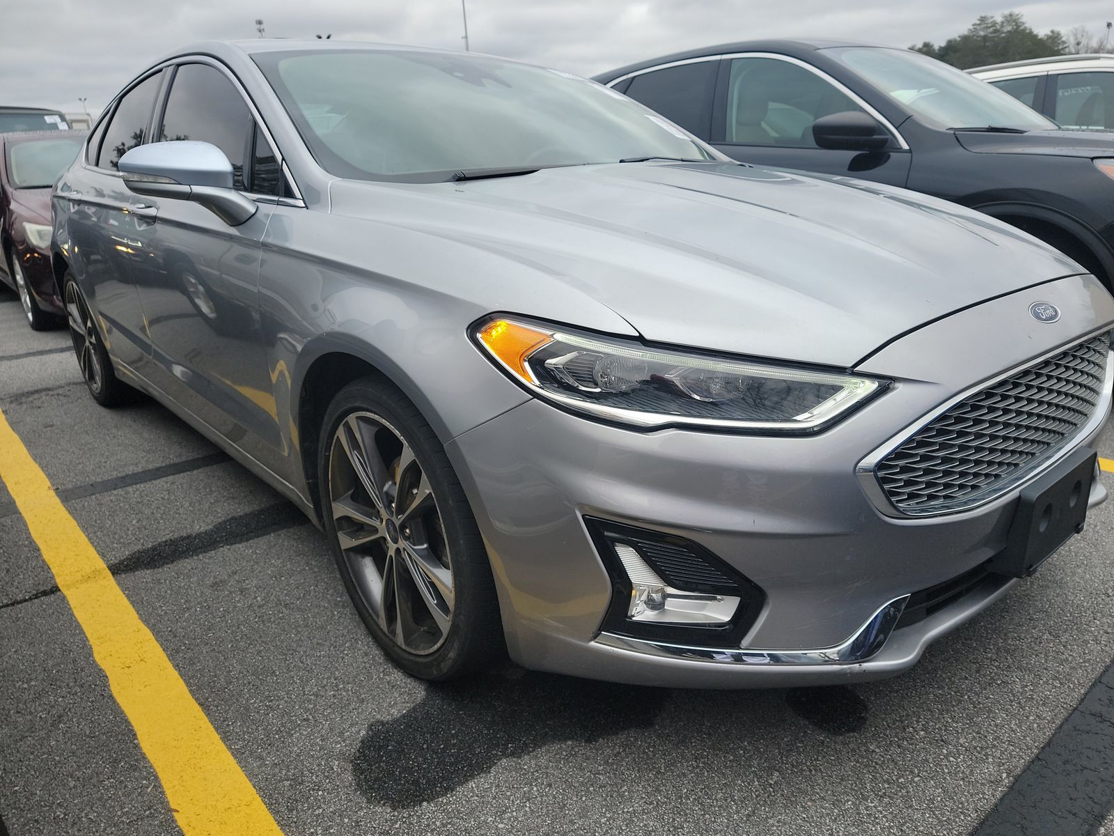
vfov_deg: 56.8
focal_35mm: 24
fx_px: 772
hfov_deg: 71.6
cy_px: 418
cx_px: 557
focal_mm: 6.7
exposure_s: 1/132
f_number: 1.8
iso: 50
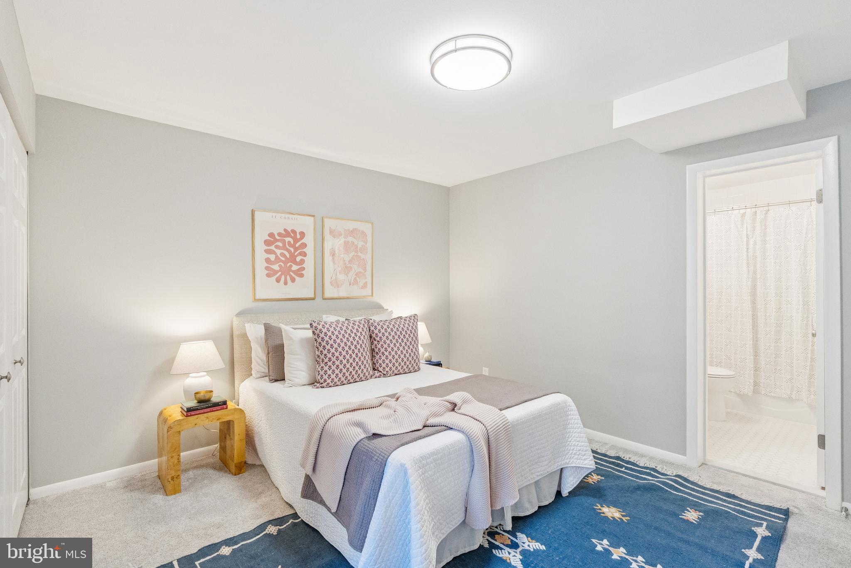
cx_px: 426
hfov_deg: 96.7
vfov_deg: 73.8
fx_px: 378
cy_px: 284
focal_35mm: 16
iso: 2500
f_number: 5
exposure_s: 1/125
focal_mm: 16
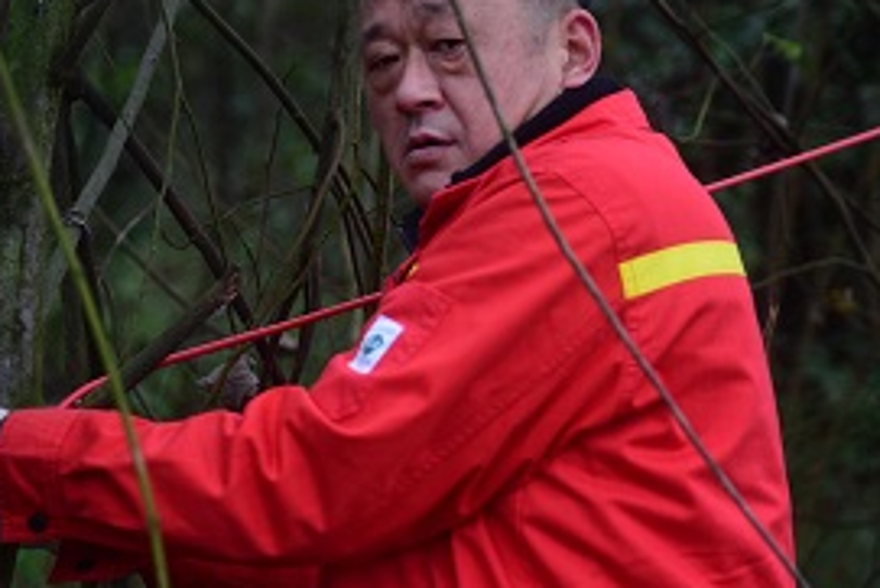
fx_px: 2617
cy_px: 271
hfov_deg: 19.1
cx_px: 406
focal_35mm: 107
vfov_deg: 12.8
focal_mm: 58
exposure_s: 1/400
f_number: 2.8
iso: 250
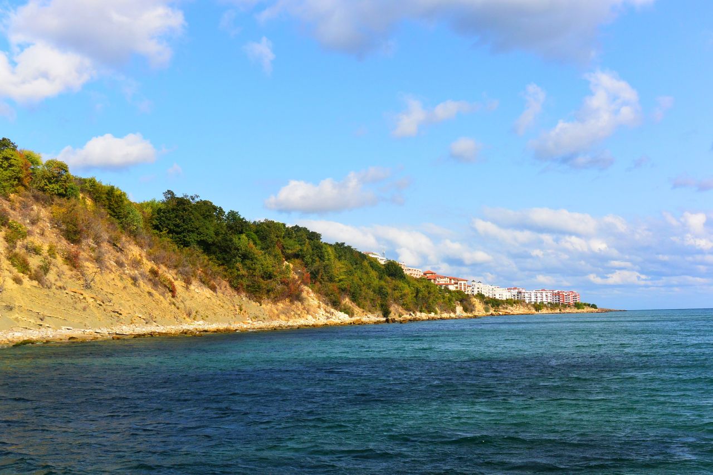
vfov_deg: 31.9
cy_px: 238
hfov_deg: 46.4
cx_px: 356
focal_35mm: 42
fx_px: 832
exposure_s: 1/800
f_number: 5
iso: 160
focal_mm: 15.7
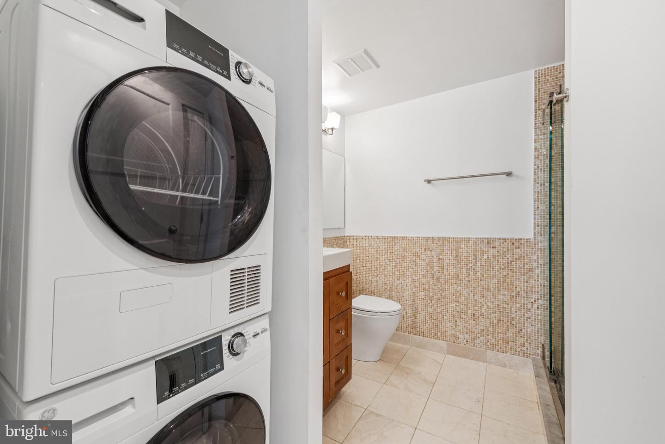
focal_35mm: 14
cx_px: 332
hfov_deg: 104.3
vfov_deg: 81.2
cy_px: 222
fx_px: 259
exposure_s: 1/8
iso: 320
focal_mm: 14
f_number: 10
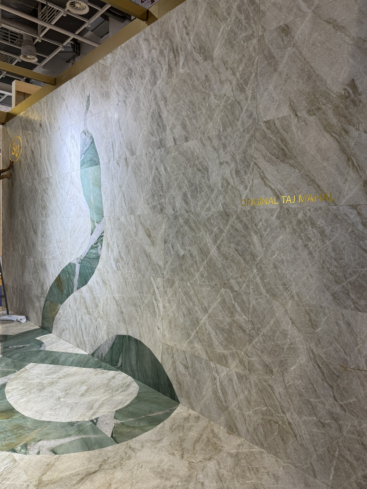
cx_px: 183
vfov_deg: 69.4
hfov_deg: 54.9
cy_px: 244
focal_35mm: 25
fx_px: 353
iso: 64
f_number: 1.78
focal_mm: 6.76
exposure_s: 1/100
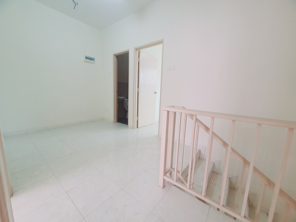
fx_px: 111
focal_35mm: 13
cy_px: 111
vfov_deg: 89.9
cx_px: 148
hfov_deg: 106.2
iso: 80
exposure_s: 1/50
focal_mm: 1.8
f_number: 2.2
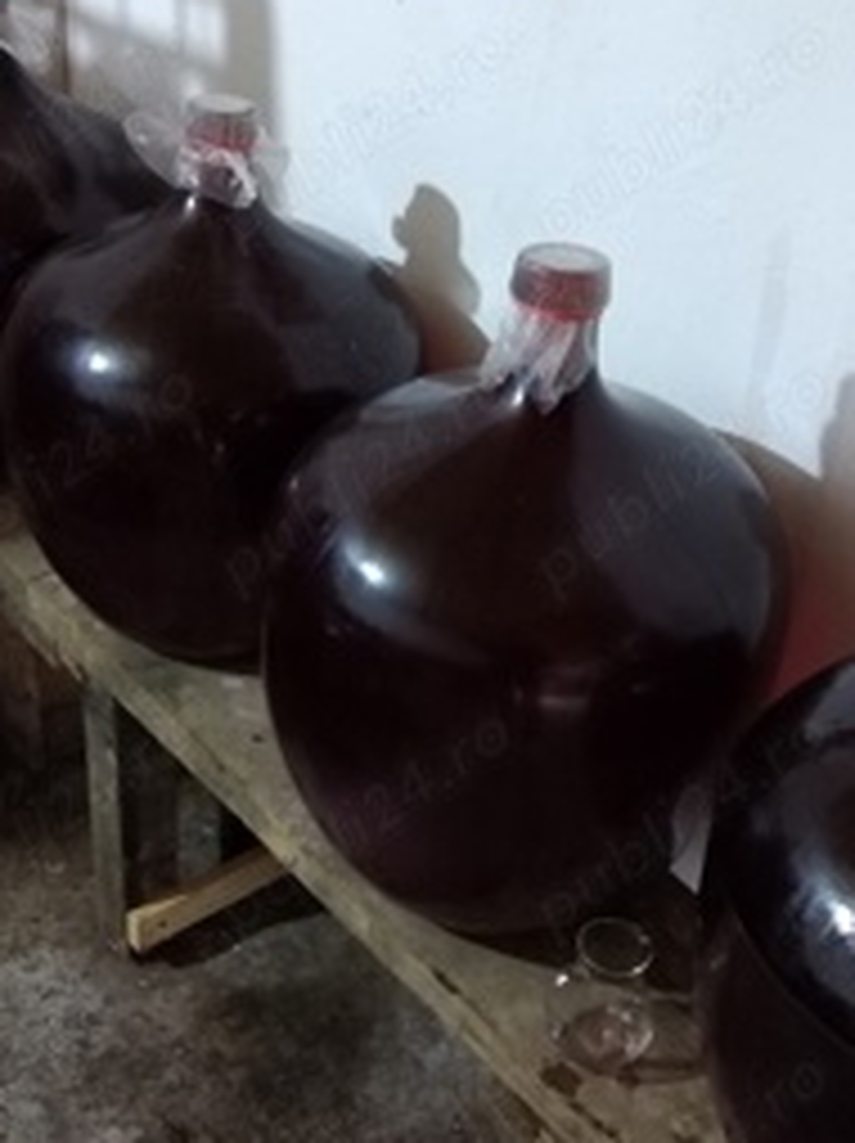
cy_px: 554
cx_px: 522
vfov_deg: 45.8
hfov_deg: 34.9
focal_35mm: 41
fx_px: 1353
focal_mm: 3.6
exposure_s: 1/20
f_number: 1.8
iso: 1018
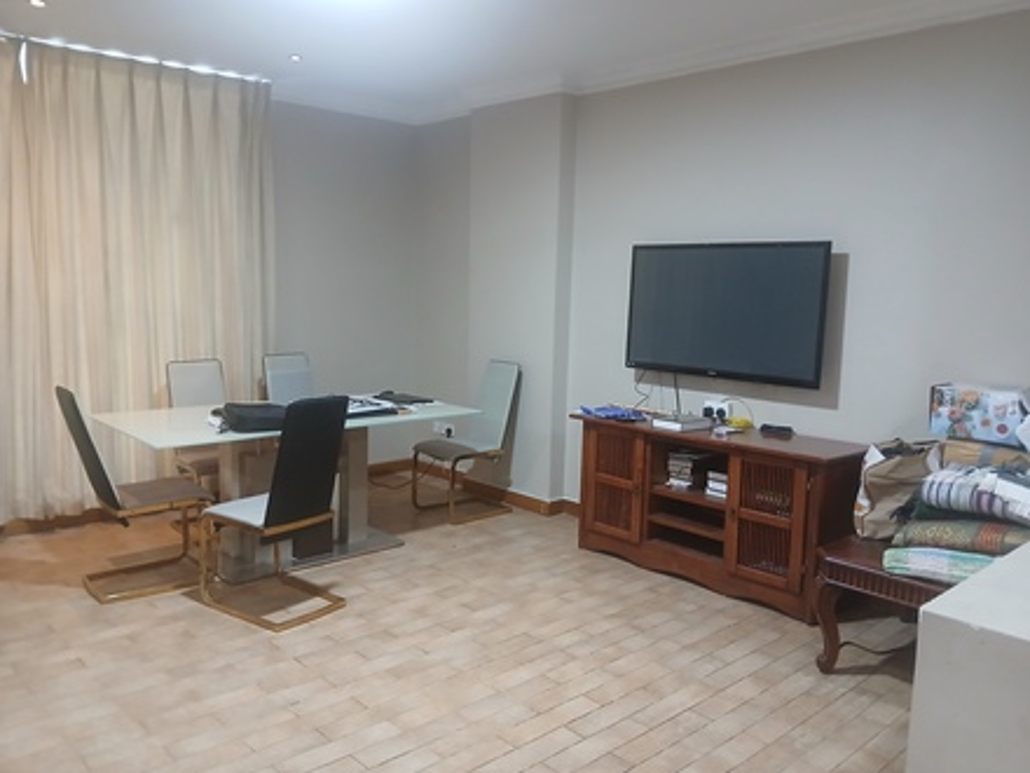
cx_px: 523
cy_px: 392
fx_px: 803
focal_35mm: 27
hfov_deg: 65.3
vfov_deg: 51.4
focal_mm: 3.98
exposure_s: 1/25
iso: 400
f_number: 1.8
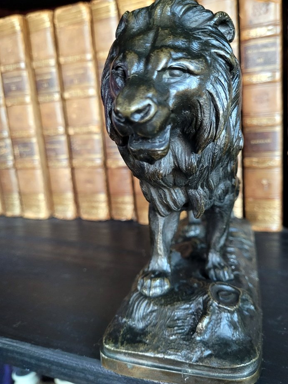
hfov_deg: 48.2
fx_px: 322
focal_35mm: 29
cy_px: 195
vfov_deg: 61.6
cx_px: 160
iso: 640
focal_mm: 5.4
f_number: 1.8
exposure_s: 1/33
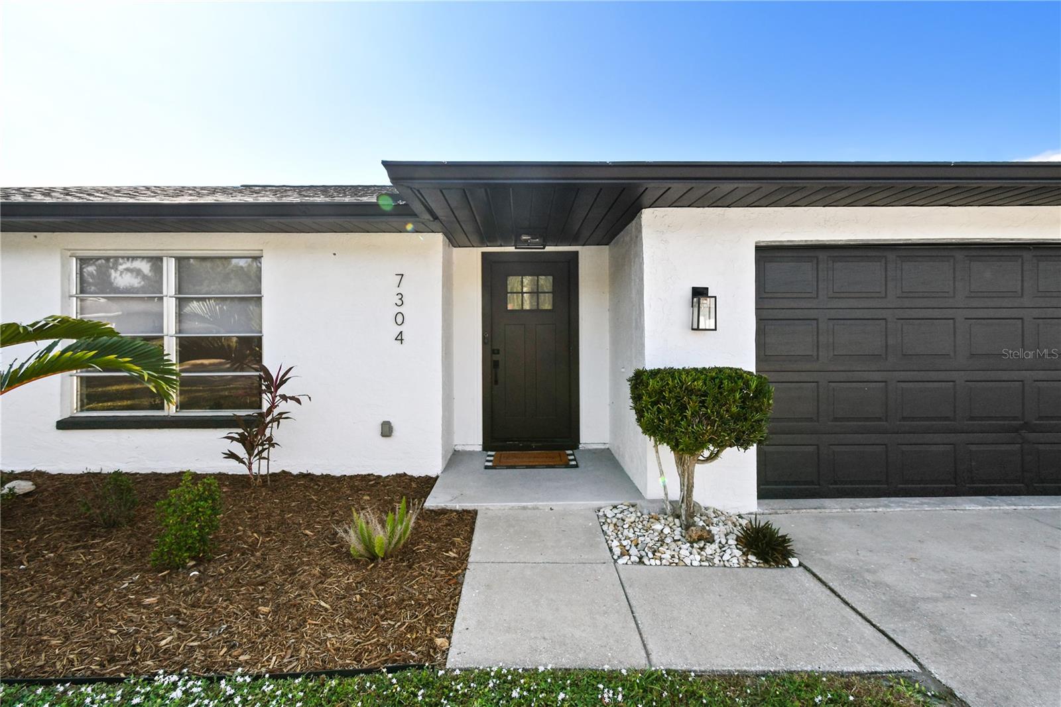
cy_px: 354
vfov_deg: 77.3
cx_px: 530
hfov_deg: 100.4
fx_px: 442
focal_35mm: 15
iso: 100
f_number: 7.1
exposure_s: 1/500
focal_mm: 10
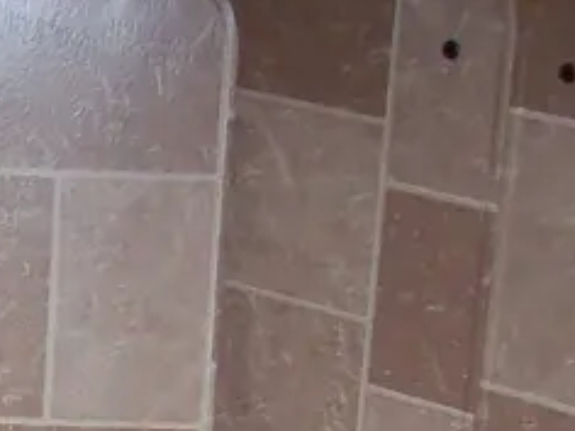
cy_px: 1024
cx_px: -397
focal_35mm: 183
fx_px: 3040
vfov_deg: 7.6
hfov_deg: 10.3
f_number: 2.7
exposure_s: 1/64
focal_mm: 6
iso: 80
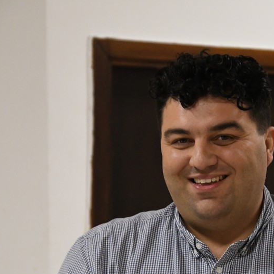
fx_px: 2221
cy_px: 176
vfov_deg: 7.1
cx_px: 227
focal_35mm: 248
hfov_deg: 7.0
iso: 6400
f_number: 5
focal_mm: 100
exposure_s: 1/80
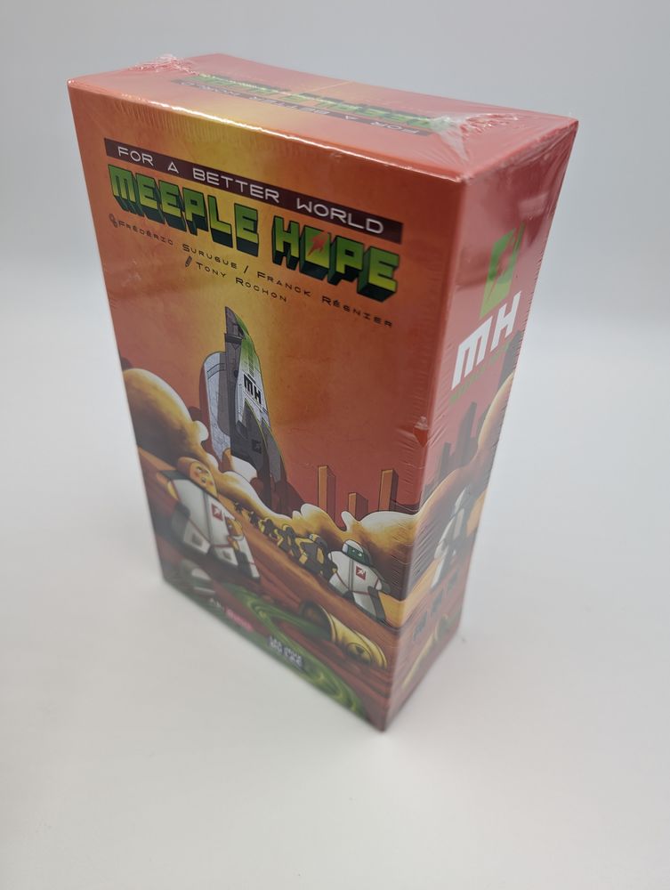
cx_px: 335
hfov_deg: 56.9
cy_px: 445
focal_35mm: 24
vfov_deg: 71.5
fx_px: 618
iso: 36
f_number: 1.68
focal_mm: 6.9
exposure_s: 1/36
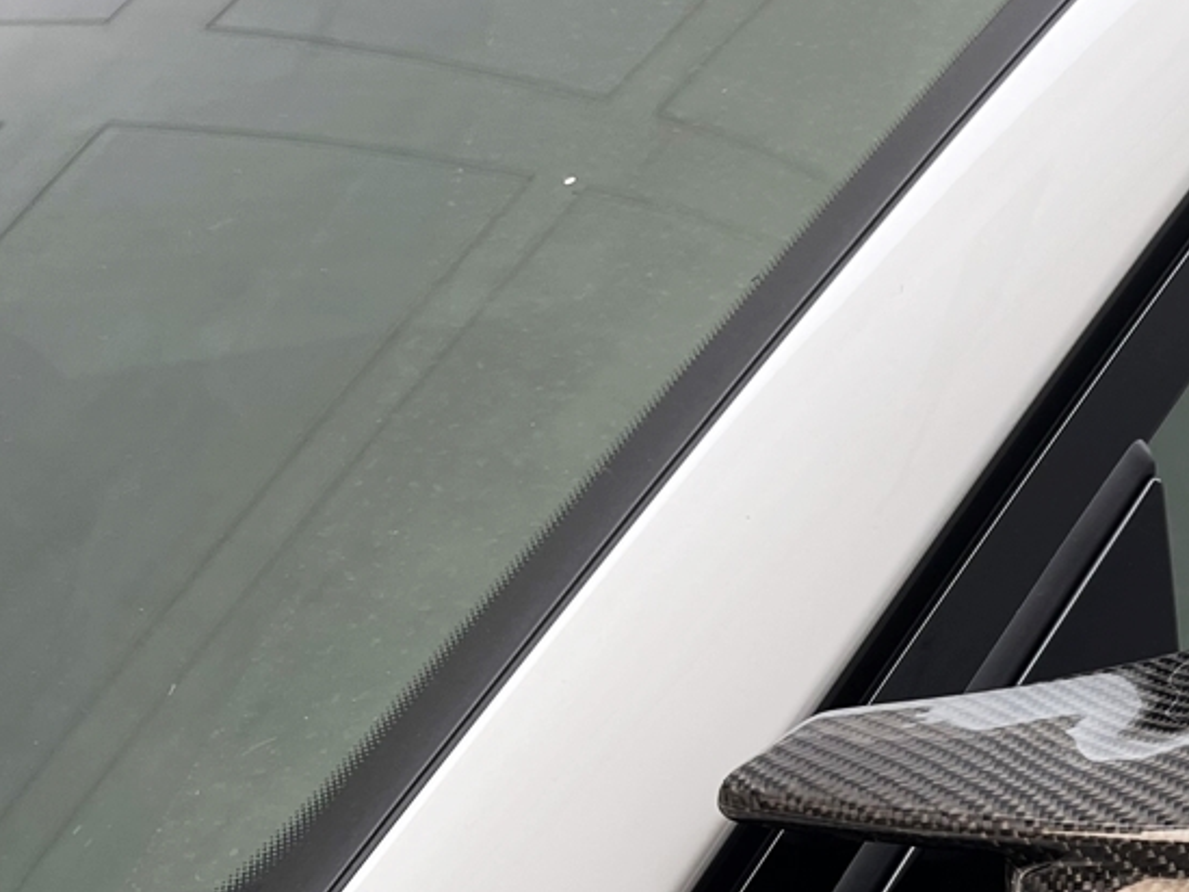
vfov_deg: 19.9
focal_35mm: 71
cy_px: 965
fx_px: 2439
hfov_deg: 24.7
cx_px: 1432
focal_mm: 5.1
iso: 40
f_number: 1.6
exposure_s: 1/121
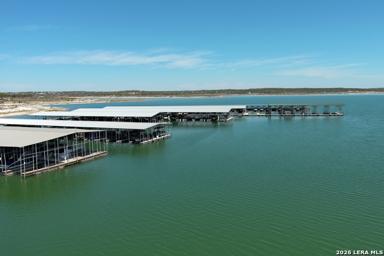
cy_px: 128
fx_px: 309
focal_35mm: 29
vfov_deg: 45.0
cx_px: 192
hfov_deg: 63.6
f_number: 2.8
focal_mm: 10.57
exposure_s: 1/1560
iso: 100
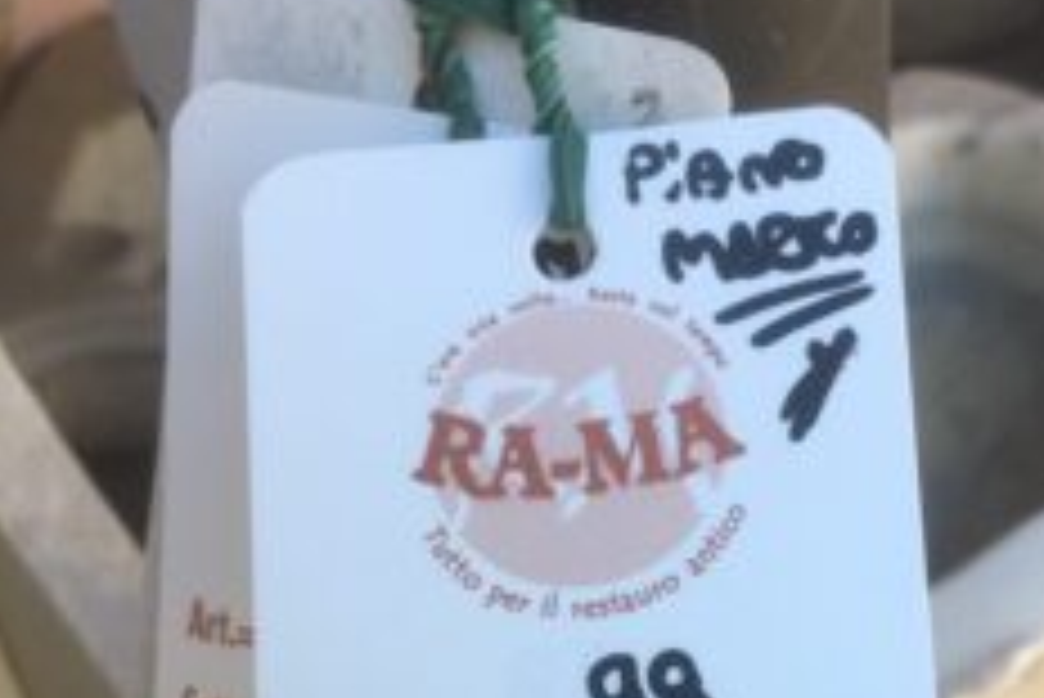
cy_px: 684
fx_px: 1509
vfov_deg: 24.9
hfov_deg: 37.9
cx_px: 670
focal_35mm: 52
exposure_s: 1/250
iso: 25
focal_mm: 4.15
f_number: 2.2
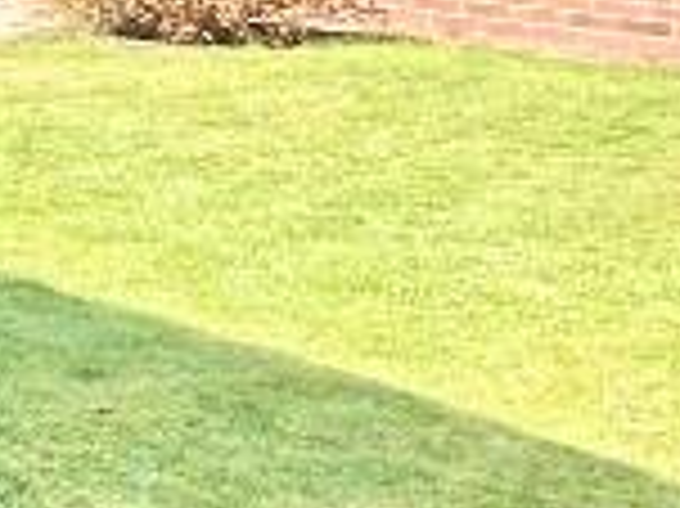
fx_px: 1865
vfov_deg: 14.7
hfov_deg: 14.1
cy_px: -207
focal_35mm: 95
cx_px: -955
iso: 40
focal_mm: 2.22
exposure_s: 1/1024
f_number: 2.2
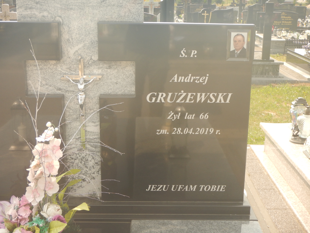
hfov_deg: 36.8
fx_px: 466
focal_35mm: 52
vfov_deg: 28.0
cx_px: 155
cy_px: 116
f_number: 4.3
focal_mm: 9.2
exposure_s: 1/250
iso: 125
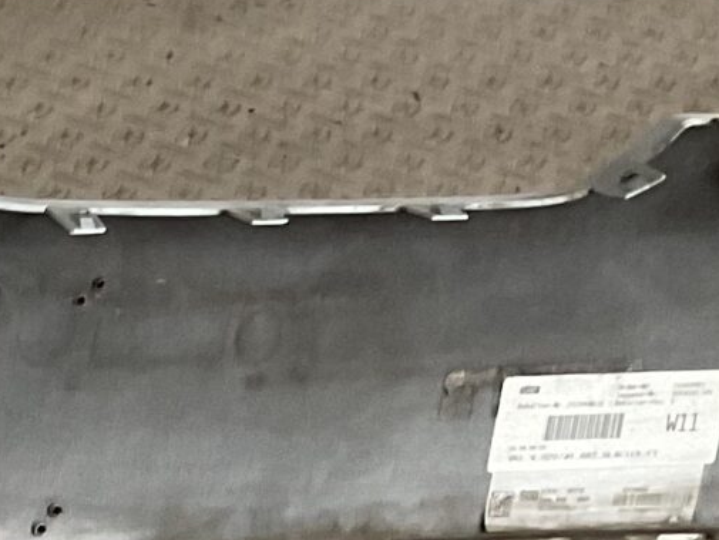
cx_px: -746
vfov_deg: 9.5
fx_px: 3054
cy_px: 1007
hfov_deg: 11.9
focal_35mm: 147
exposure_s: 1/50
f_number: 1.8
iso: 100
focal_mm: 3
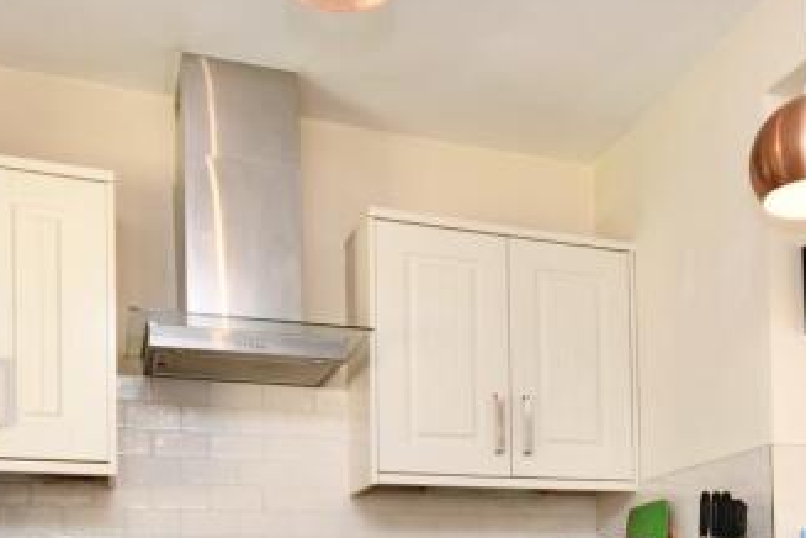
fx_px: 1052
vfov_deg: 26.6
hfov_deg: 40.8
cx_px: 596
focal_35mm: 47
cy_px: 579
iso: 280
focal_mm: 10
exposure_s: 1/60
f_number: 4
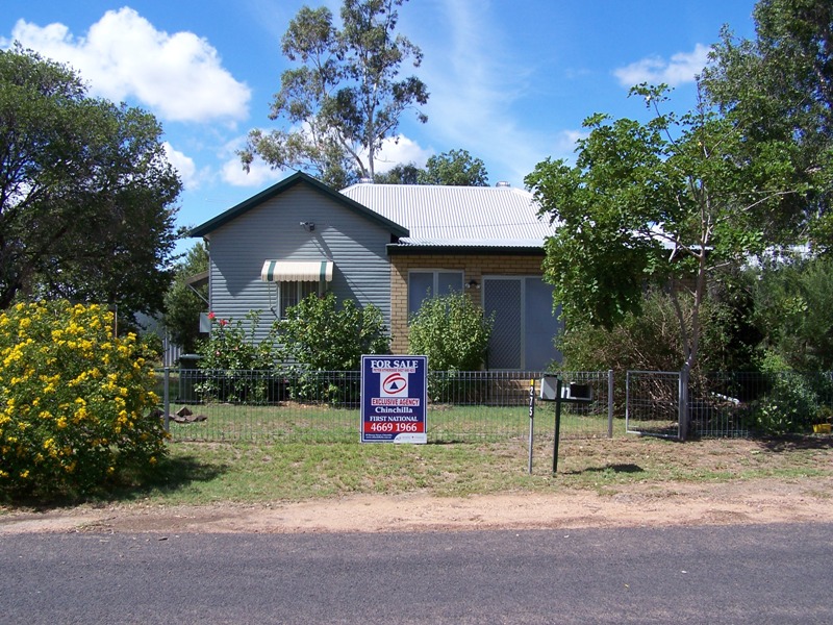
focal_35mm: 38
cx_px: 416
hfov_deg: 49.0
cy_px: 312
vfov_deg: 37.7
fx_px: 914
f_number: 4
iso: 80
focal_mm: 6.3
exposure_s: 1/500
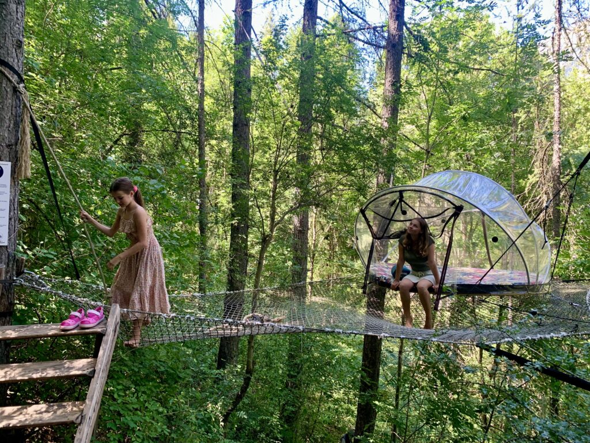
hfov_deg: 67.3
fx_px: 443
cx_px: 295
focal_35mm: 26
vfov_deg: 53.1
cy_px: 222
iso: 64
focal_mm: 4.25
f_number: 1.8
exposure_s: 1/121
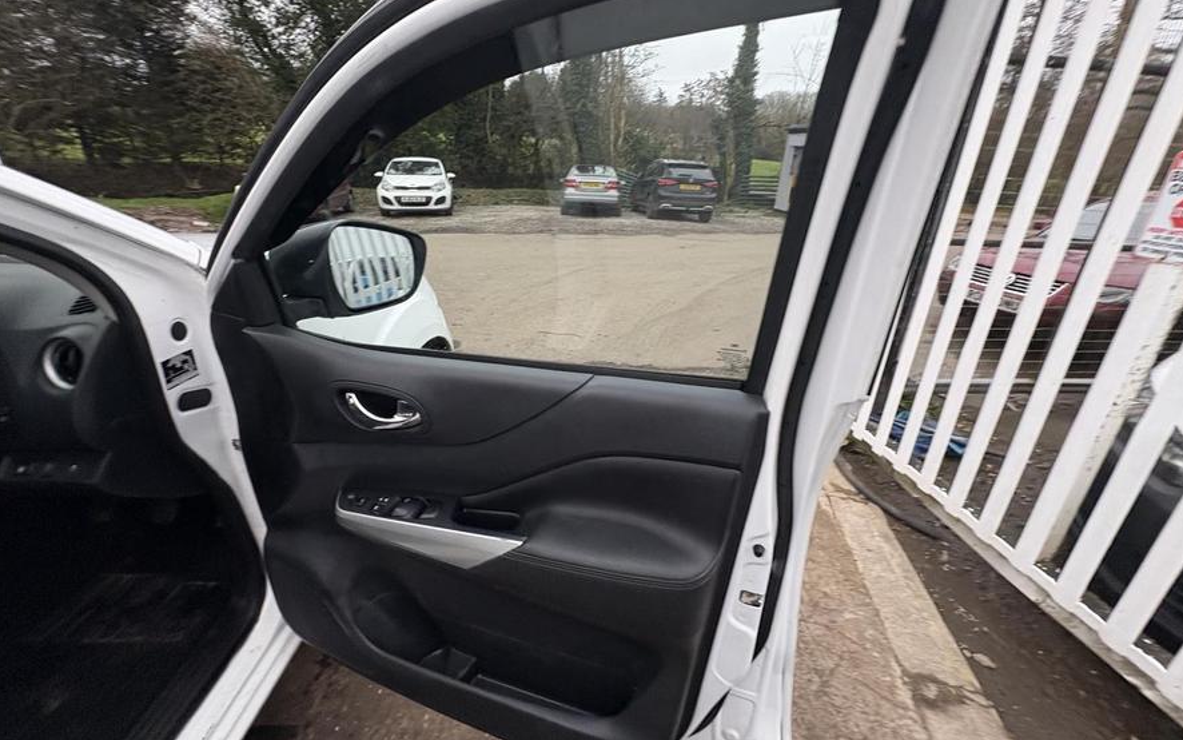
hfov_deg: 101.5
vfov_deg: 74.6
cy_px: 337
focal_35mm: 15
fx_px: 484
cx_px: 594
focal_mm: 2.22
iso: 160
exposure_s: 1/99
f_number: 2.2
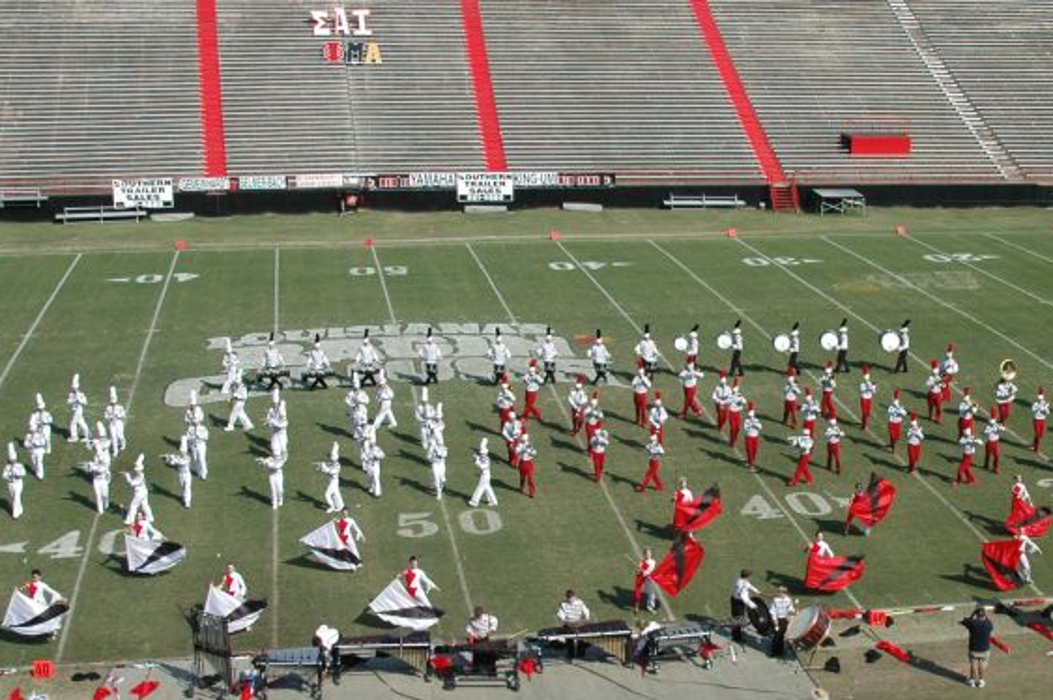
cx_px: 705
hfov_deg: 33.1
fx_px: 1753
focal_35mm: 60
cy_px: 397
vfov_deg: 22.6
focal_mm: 22
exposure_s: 1/320
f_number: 10
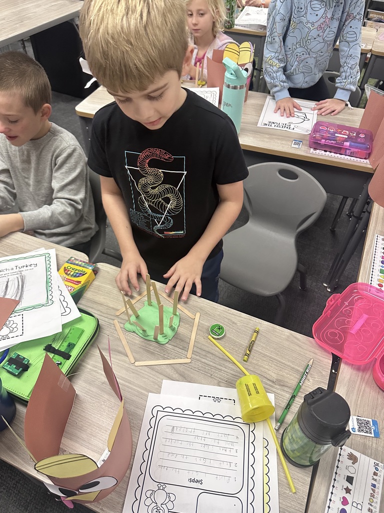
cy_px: 256
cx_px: 192
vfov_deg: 71.6
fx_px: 355
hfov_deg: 56.8
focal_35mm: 24
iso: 400
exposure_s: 1/60
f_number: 1.78
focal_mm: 6.86
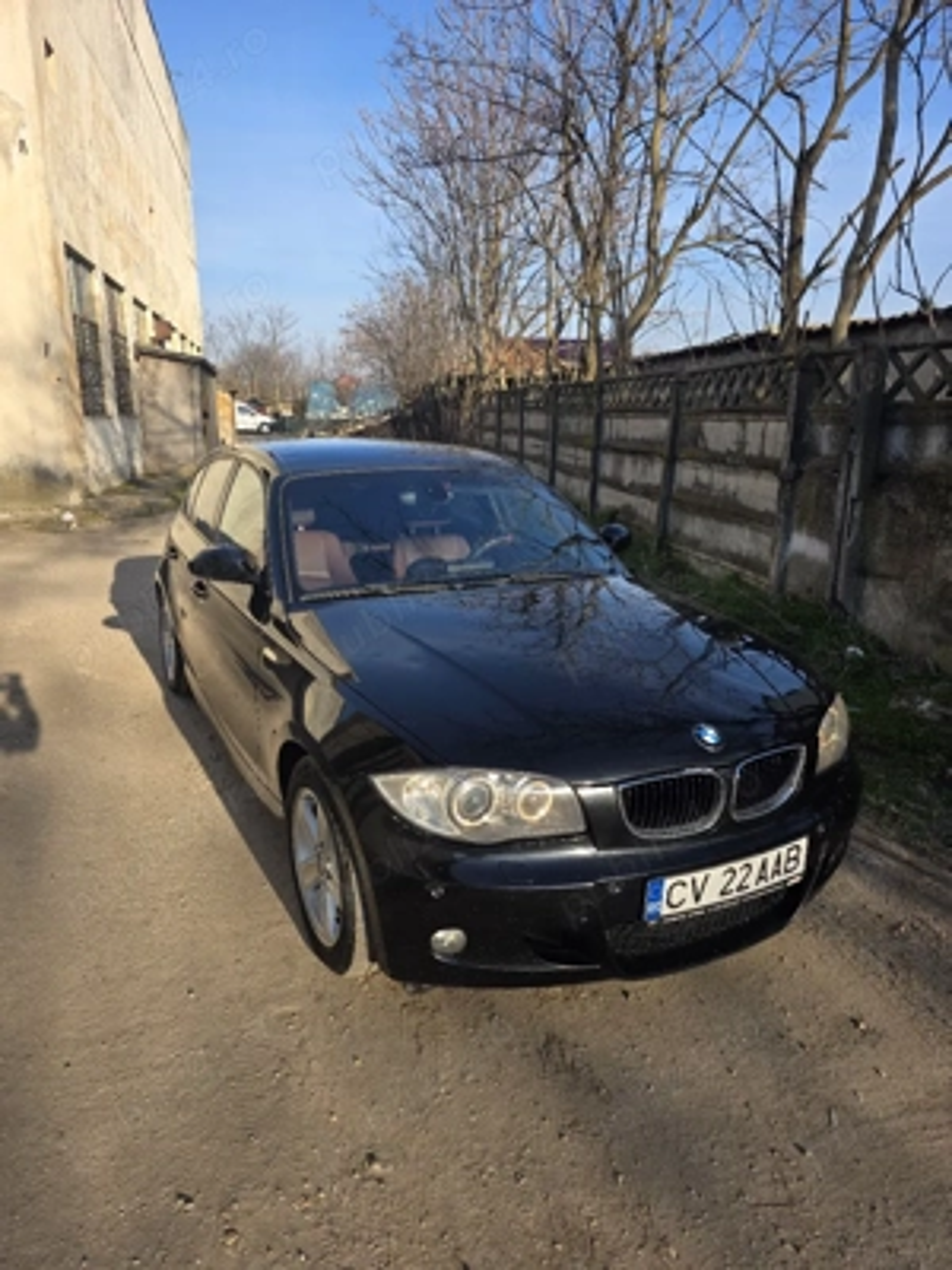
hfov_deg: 58.9
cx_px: 476
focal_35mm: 23
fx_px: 843
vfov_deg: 73.9
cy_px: 635
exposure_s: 1/3333
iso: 80
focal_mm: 6.3
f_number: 1.7
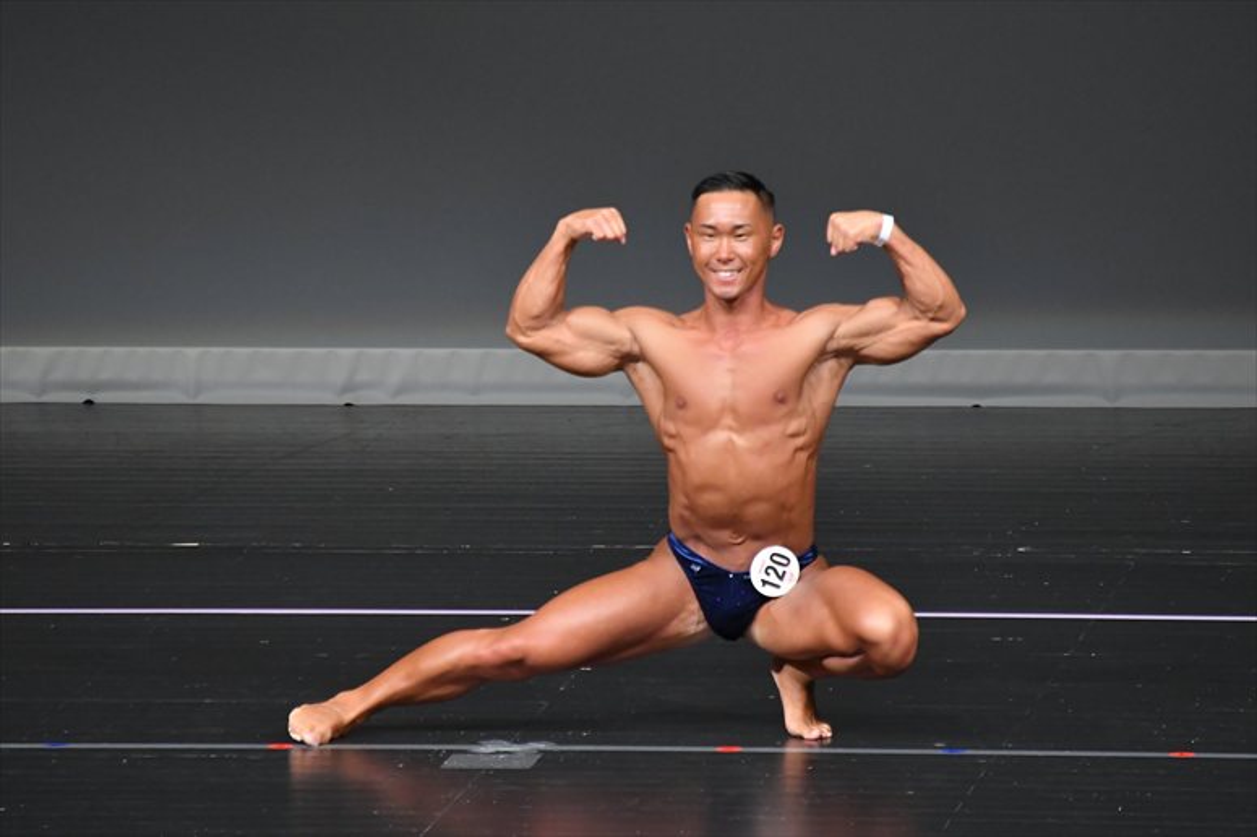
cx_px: 628
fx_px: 15705
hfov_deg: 4.6
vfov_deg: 3.1
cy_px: 418
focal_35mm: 450
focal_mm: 300
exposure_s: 1/400
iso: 4000
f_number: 5.6
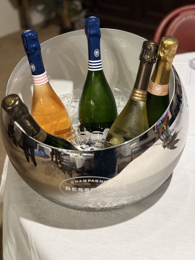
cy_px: 130
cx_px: 98
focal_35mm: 48
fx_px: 361
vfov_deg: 39.7
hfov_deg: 30.3
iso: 500
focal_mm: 6.76
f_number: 1.78
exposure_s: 1/33
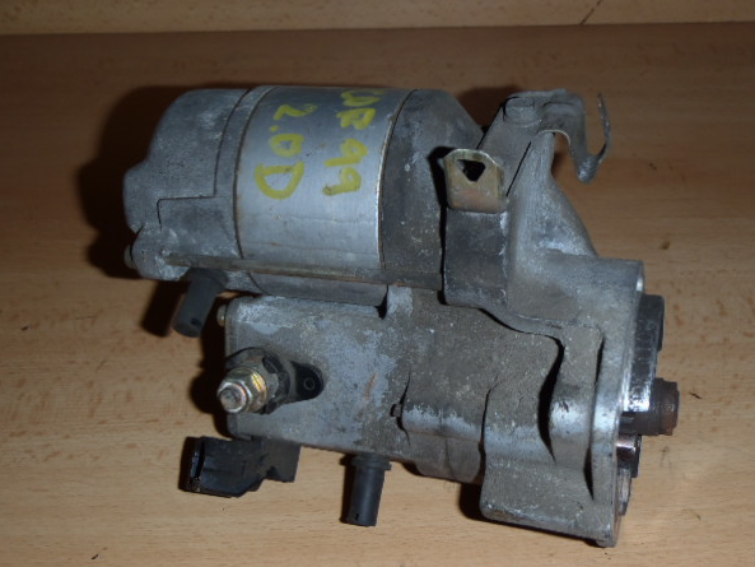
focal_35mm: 41
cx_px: 393
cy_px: 279
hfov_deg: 45.8
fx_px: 894
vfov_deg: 35.1
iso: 100
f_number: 4.6
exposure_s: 1/40
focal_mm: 6.83
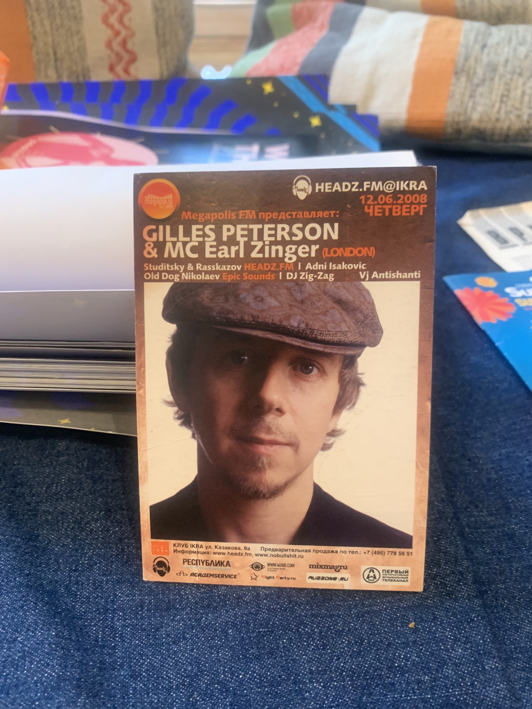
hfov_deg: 53.1
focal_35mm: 26
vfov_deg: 67.3
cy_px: 354
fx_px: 533
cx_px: 266
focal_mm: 4.25
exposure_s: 1/33
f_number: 1.8
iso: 250
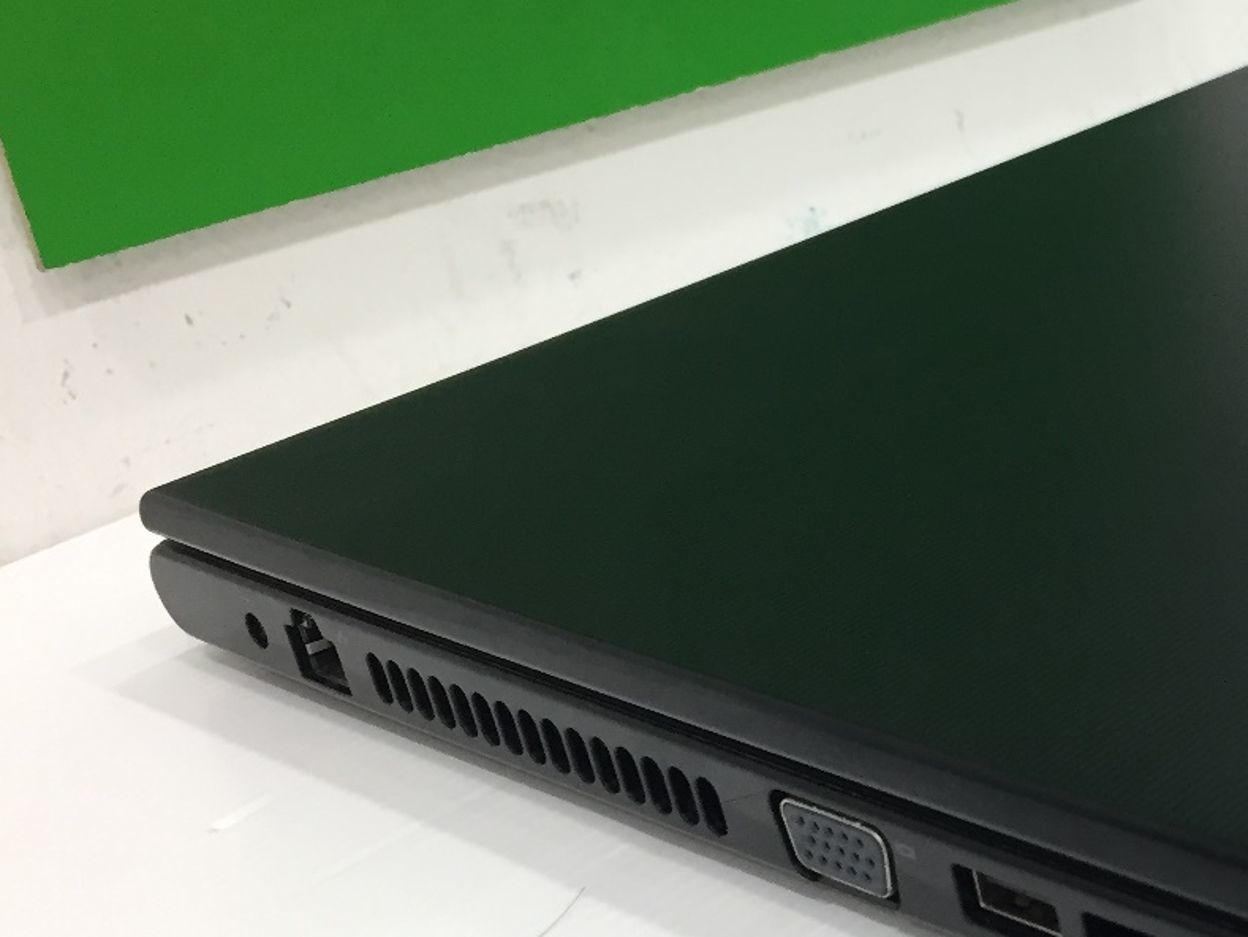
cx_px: 1251
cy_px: 487
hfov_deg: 30.0
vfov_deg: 24.4
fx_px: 2163
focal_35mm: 60
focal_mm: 4.15
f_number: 2.2
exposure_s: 1/33
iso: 100
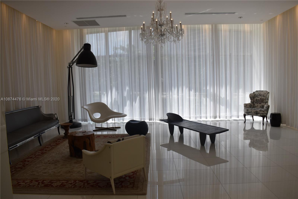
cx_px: 149
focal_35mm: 27
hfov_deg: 67.4
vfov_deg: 47.9
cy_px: 100
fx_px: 223
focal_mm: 18
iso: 200
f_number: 6.3
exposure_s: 1/250
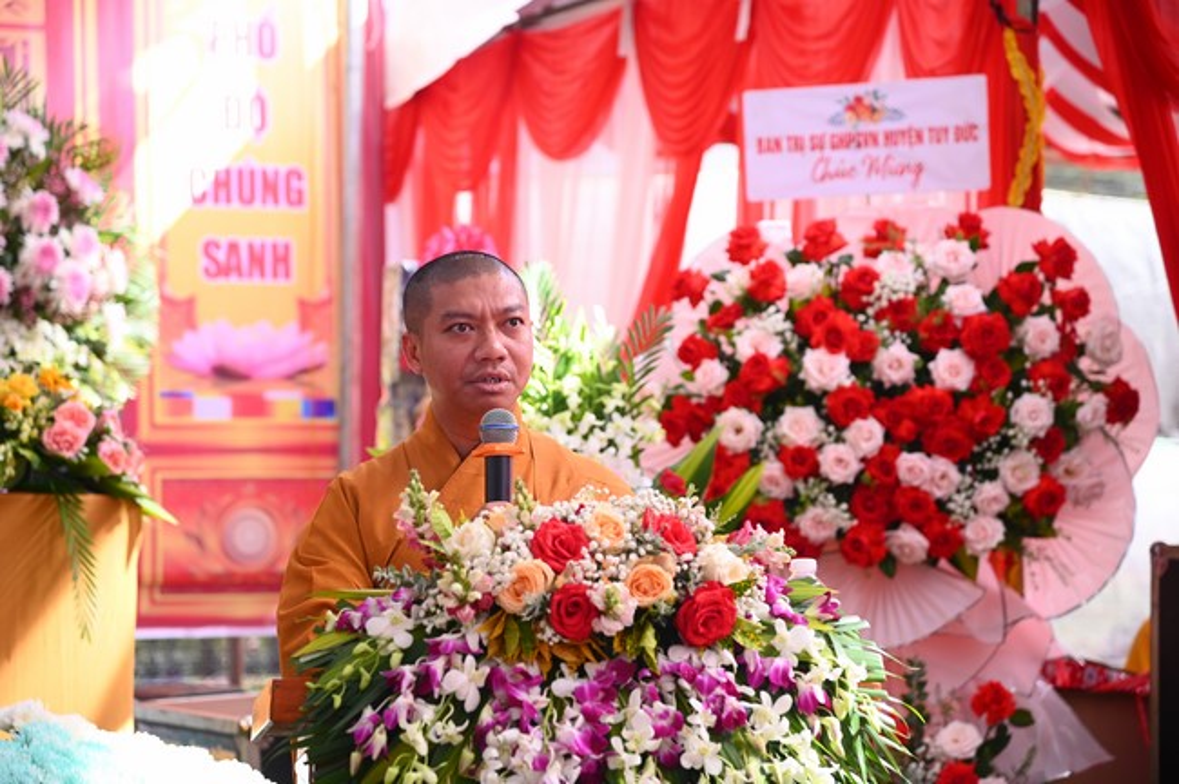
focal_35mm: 120
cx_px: 590
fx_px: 3926
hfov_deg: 17.1
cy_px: 392
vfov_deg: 11.4
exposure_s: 1/250
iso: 640
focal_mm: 120
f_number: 4.5
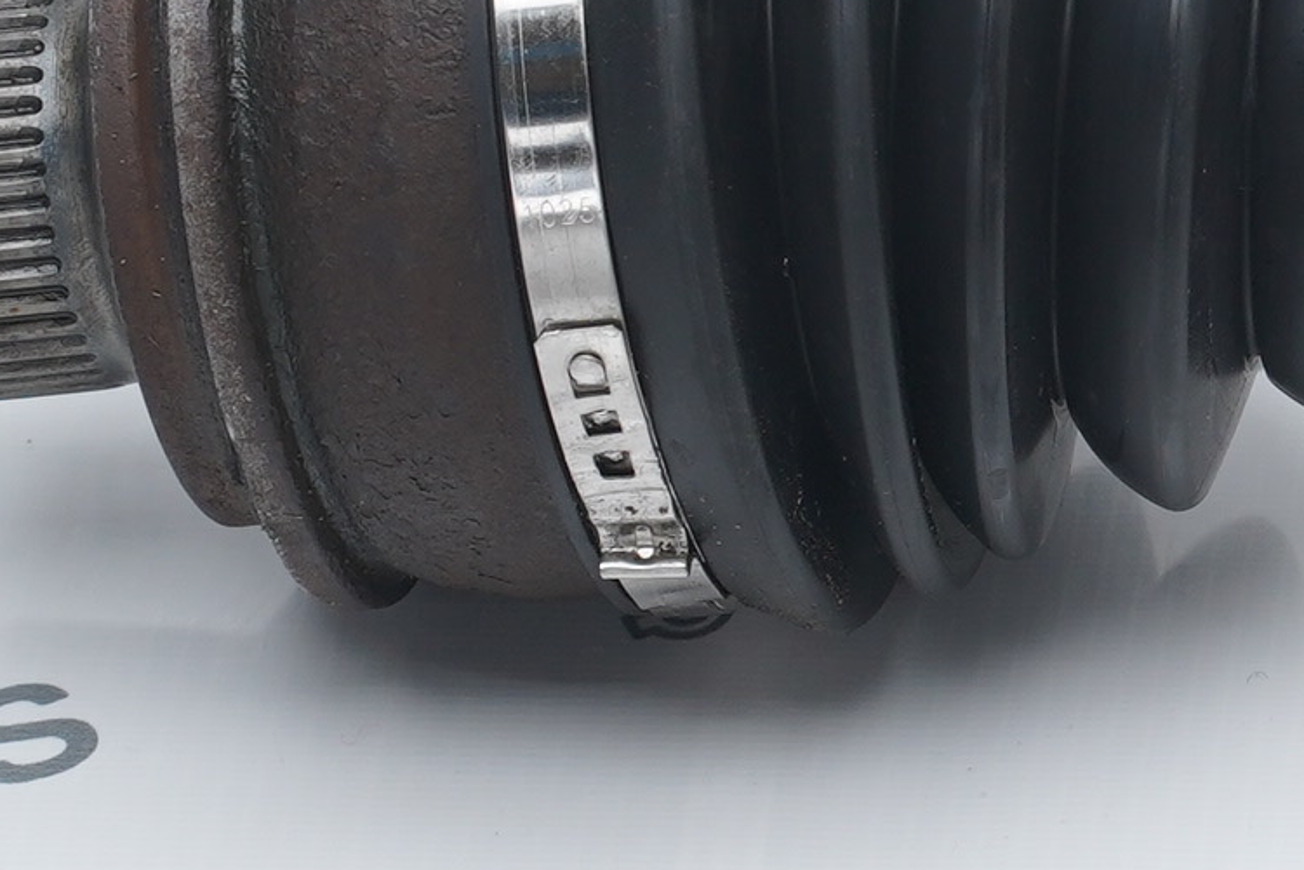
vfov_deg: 4.7
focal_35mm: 294
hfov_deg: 6.9
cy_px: 75
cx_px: 2010
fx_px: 10649
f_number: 6.3
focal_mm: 56
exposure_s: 1/160
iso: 500
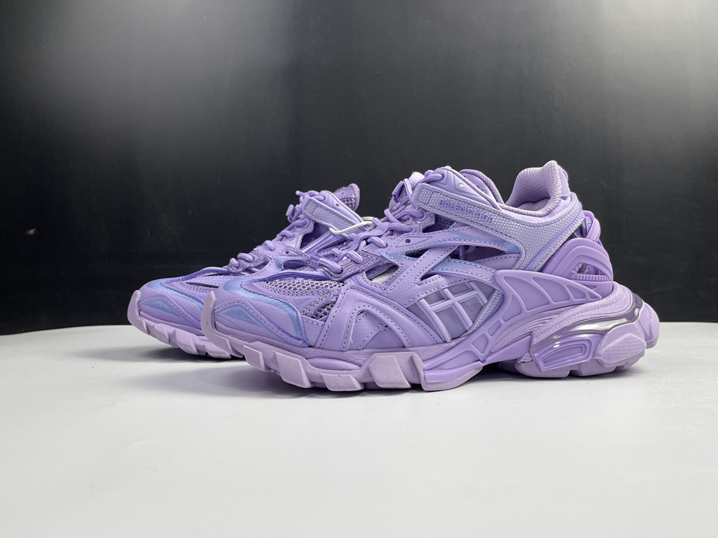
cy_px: 264
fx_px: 581
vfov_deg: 49.7
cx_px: 380
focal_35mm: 28
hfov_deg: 63.4
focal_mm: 4.2
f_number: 1.6
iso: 80
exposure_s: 1/121
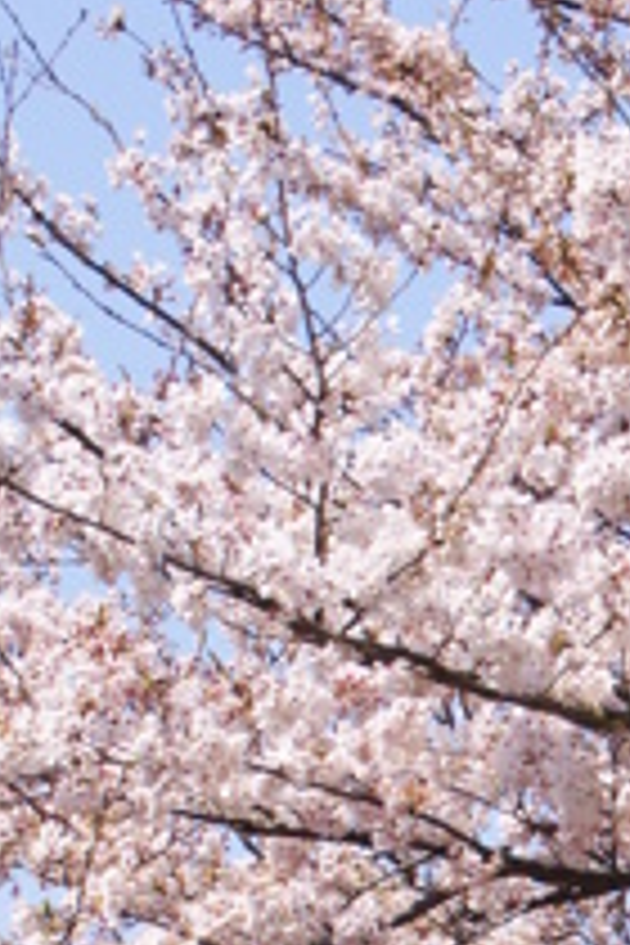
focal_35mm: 329
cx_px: 938
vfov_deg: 6.2
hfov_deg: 4.2
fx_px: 8647
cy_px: 1282
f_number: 8
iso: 400
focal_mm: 45
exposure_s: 1/800
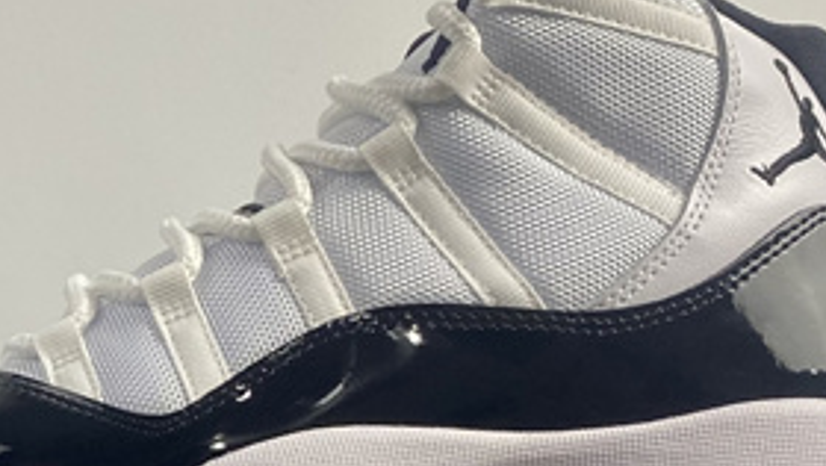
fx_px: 2214
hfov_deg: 20.3
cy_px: 652
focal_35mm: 101
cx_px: -47
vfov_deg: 11.6
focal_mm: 4.25
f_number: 1.8
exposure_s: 1/100
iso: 64
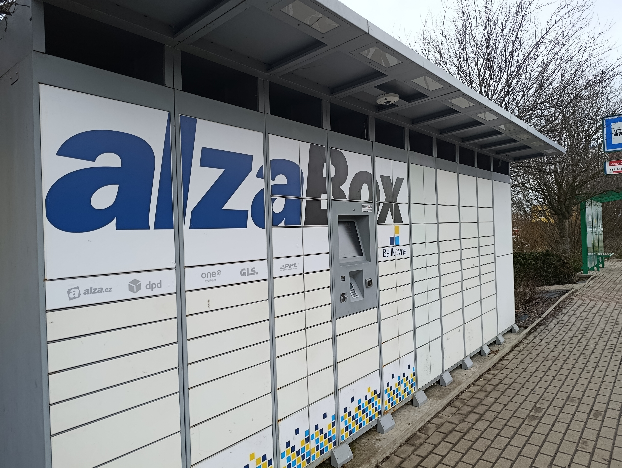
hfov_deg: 73.8
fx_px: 414
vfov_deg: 59.0
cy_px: 234
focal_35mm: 23
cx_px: 311
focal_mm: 6.11
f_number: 1.65
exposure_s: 1/184
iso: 50
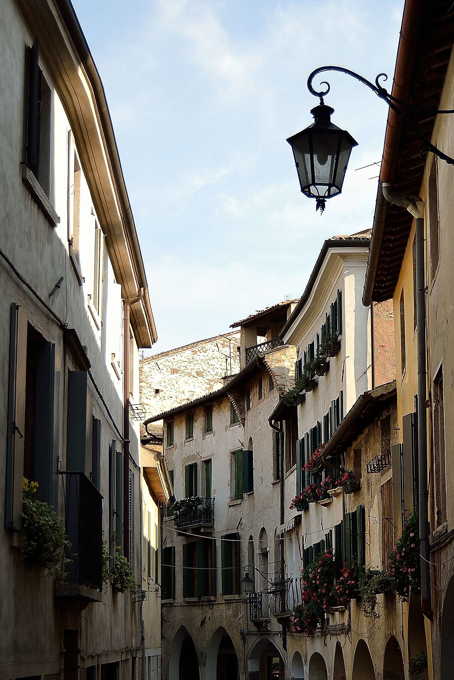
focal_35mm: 63
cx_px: 241
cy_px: 449
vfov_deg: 31.7
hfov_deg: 21.6
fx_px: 1191
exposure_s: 1/500
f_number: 4.2
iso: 200
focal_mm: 30
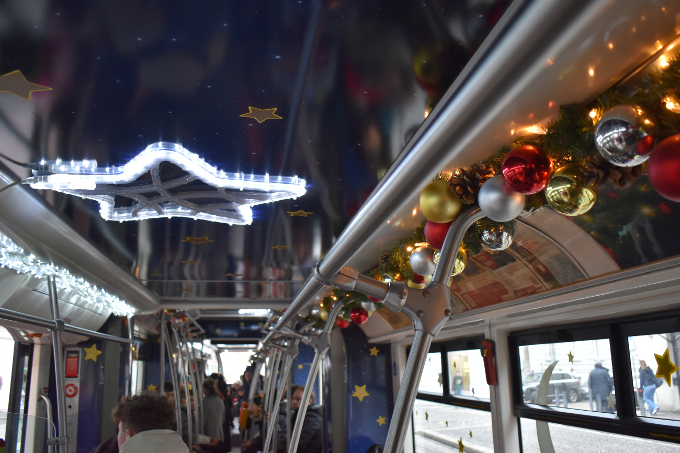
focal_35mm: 33
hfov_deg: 57.2
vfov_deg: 40.0
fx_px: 623
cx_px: 340
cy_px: 226
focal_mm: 22
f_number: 3.8
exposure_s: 1/60
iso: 800
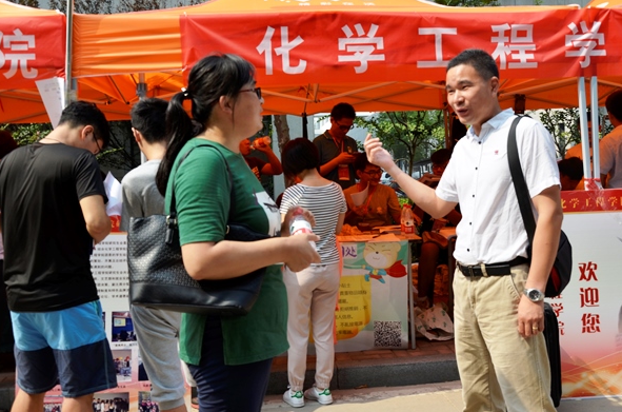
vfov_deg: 34.0
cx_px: 332
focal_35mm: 39
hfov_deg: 49.6
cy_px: 199
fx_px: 672
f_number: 8
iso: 140
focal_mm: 24
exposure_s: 1/250
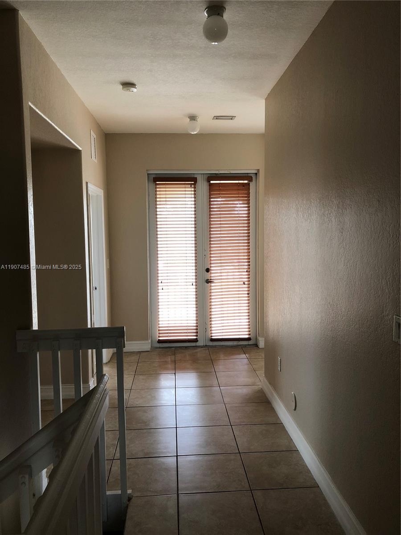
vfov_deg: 63.4
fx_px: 432
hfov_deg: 49.7
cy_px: 268
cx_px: 200
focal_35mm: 28
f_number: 1.8
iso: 40
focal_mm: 3.99
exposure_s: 1/20
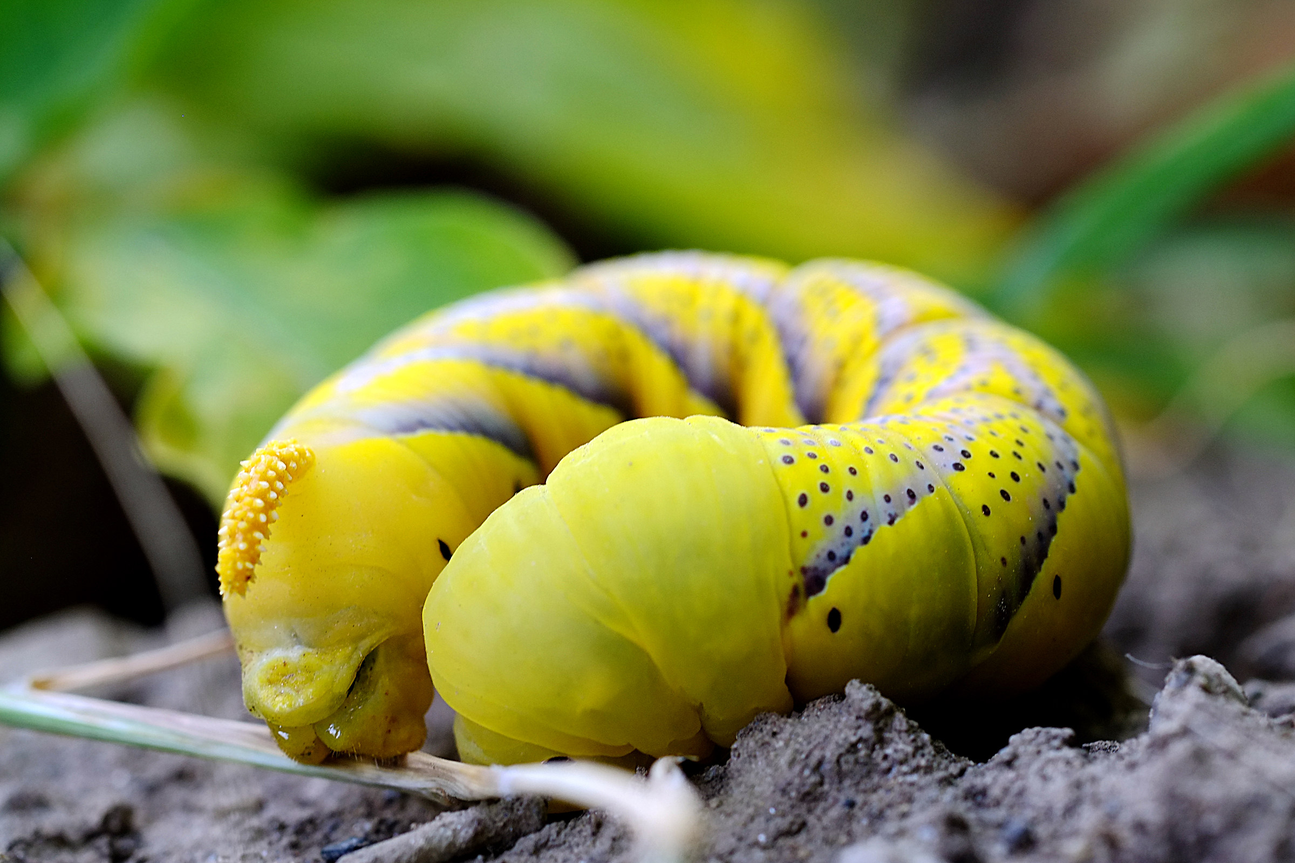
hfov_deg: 22.6
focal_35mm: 90
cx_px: 648
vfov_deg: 15.2
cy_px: 432
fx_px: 3237
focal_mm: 60
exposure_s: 1/60
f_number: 5.6
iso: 640
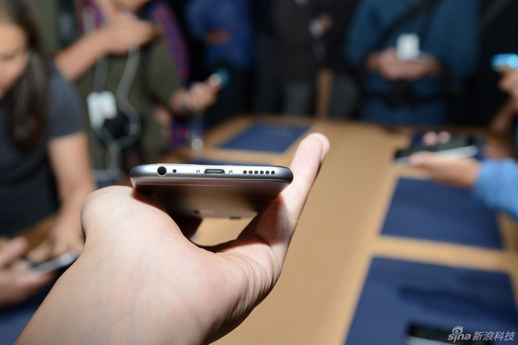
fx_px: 748
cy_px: 172
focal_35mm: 52
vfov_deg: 26.0
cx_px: 259
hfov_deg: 38.2
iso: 1250
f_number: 8
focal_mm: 52
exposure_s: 1/200
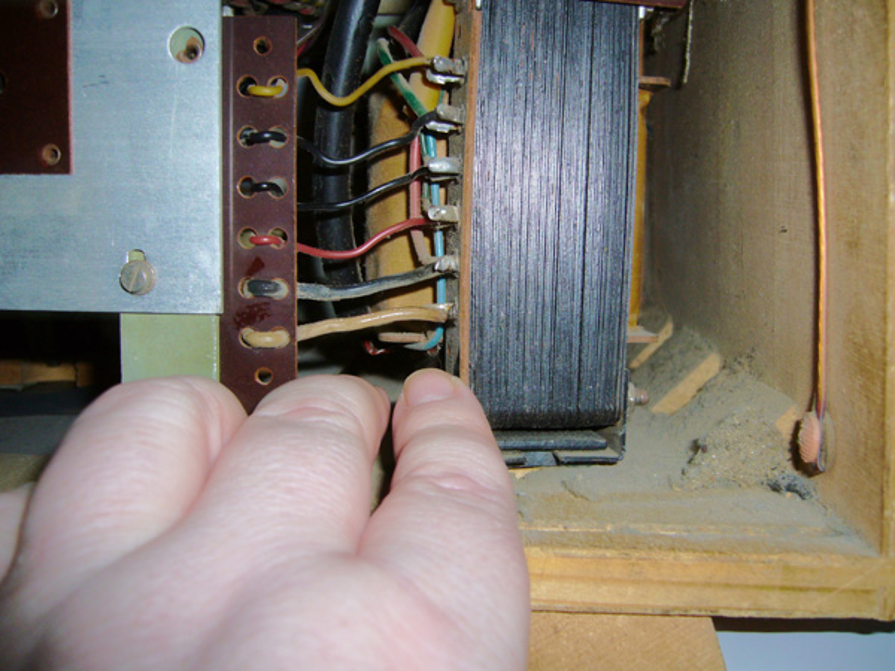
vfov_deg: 40.7
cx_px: 448
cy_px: 336
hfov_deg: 52.6
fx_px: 905
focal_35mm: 35
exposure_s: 1/30
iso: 100
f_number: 2.8
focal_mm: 5.8
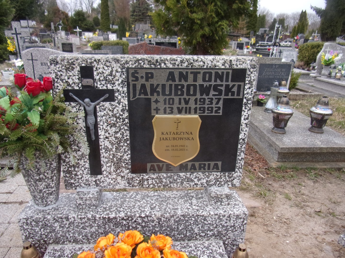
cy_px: 129
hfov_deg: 71.6
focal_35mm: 24
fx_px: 239
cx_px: 172
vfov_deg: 56.8
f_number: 3.3
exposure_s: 1/170
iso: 80
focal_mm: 4.3
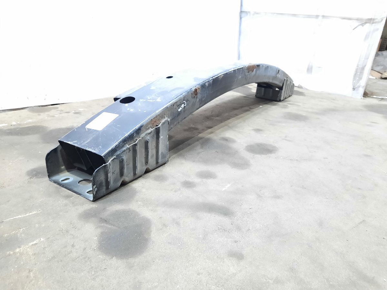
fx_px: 279
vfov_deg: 54.9
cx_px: 194
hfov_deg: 69.4
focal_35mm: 25
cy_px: 145
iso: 400
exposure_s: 1/25
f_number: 2
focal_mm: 4.6
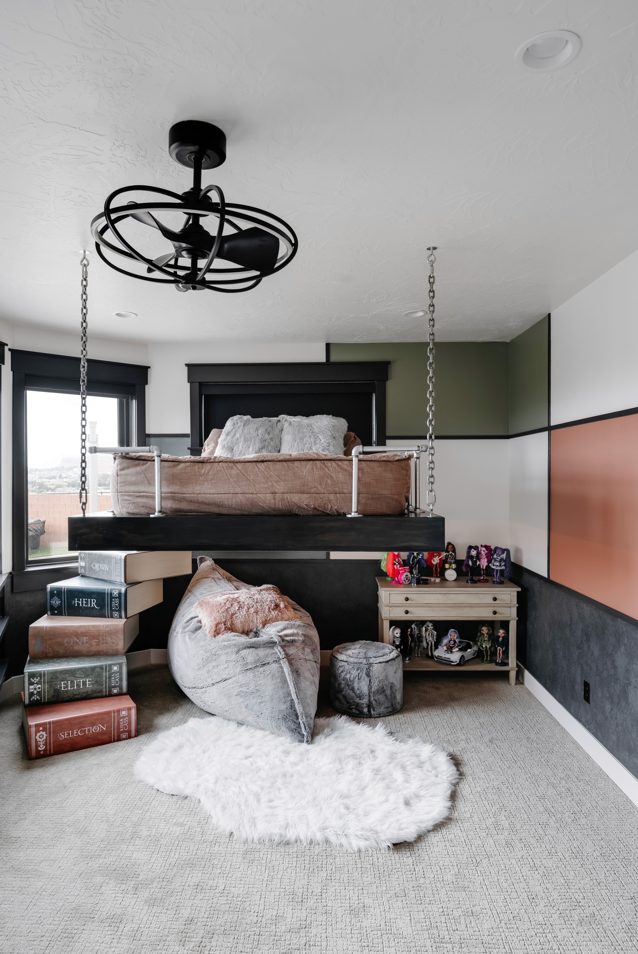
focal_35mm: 22
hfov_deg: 57.3
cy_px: 477
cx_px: 319
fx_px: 584
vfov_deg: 78.5
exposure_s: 1/320
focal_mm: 22
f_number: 7.1
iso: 500
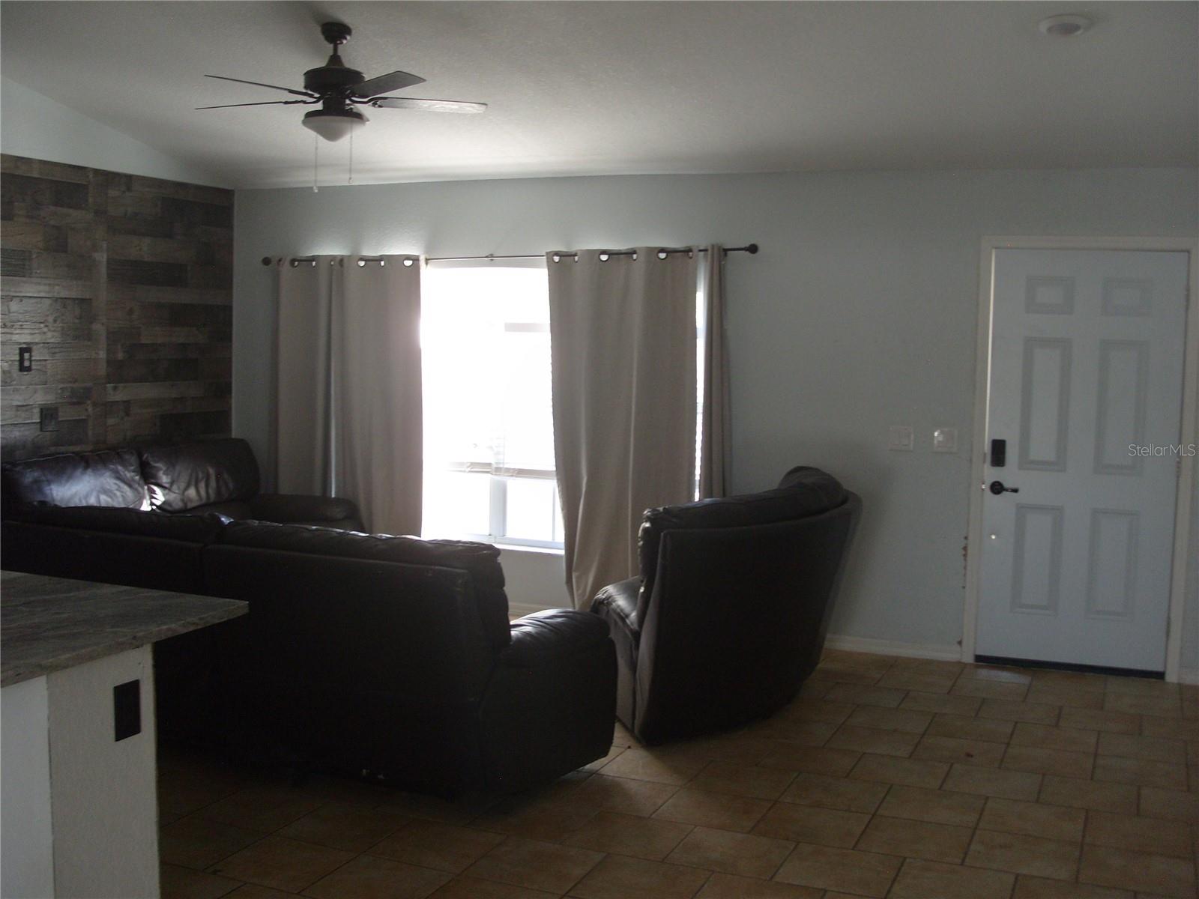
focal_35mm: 35
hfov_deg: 52.6
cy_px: 450
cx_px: 600
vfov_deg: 40.7
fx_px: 1212
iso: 120
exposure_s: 1/45
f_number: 2.8
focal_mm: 7.8
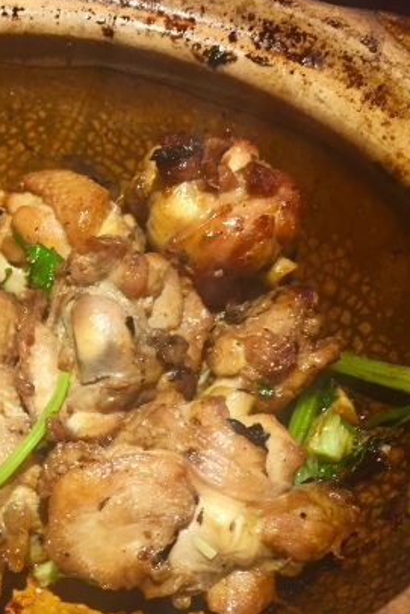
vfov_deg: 37.5
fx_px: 888
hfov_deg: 25.3
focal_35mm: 52
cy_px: 434
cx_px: 51
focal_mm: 4.15
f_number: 2.2
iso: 80
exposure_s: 1/30
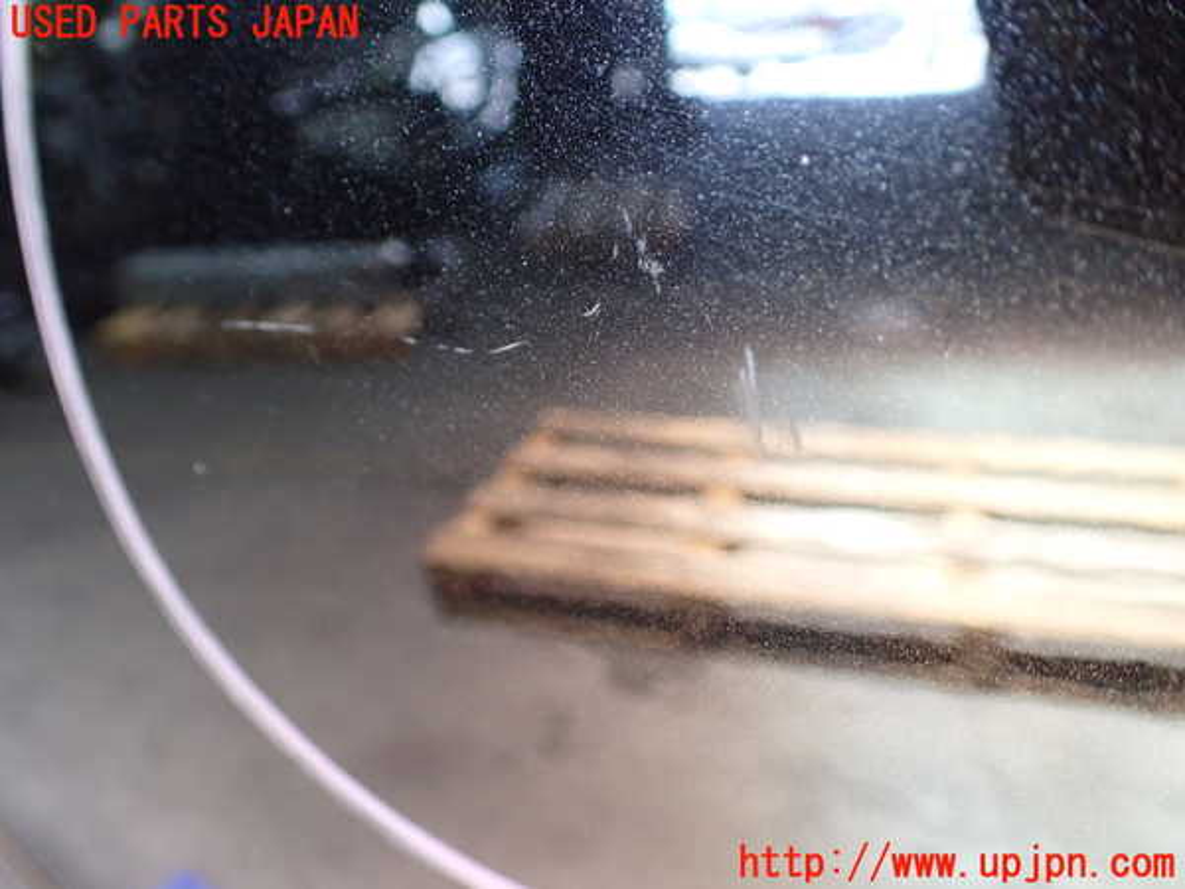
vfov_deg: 46.8
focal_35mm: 30
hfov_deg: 60.0
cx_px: 592
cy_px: 444
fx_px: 1027
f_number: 2.3
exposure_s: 1/60
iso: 800
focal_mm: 5.4
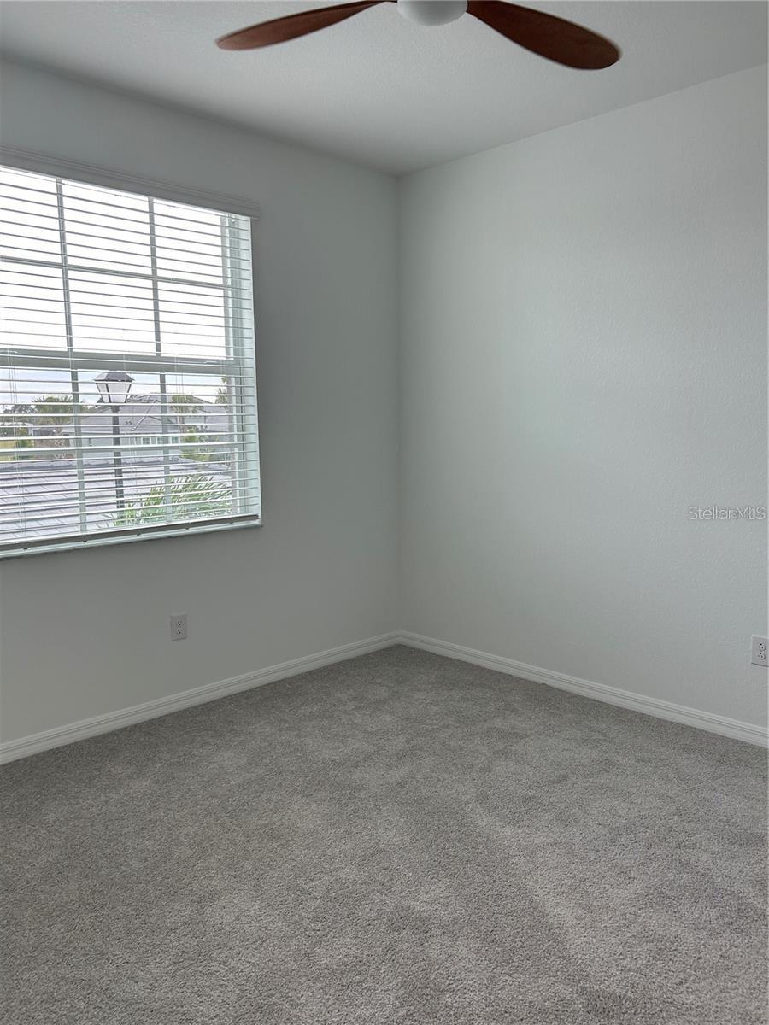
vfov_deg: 67.3
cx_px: 384
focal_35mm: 26
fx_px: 770
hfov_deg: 53.1
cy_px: 512
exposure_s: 1/247
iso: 50
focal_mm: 5.7
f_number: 1.5
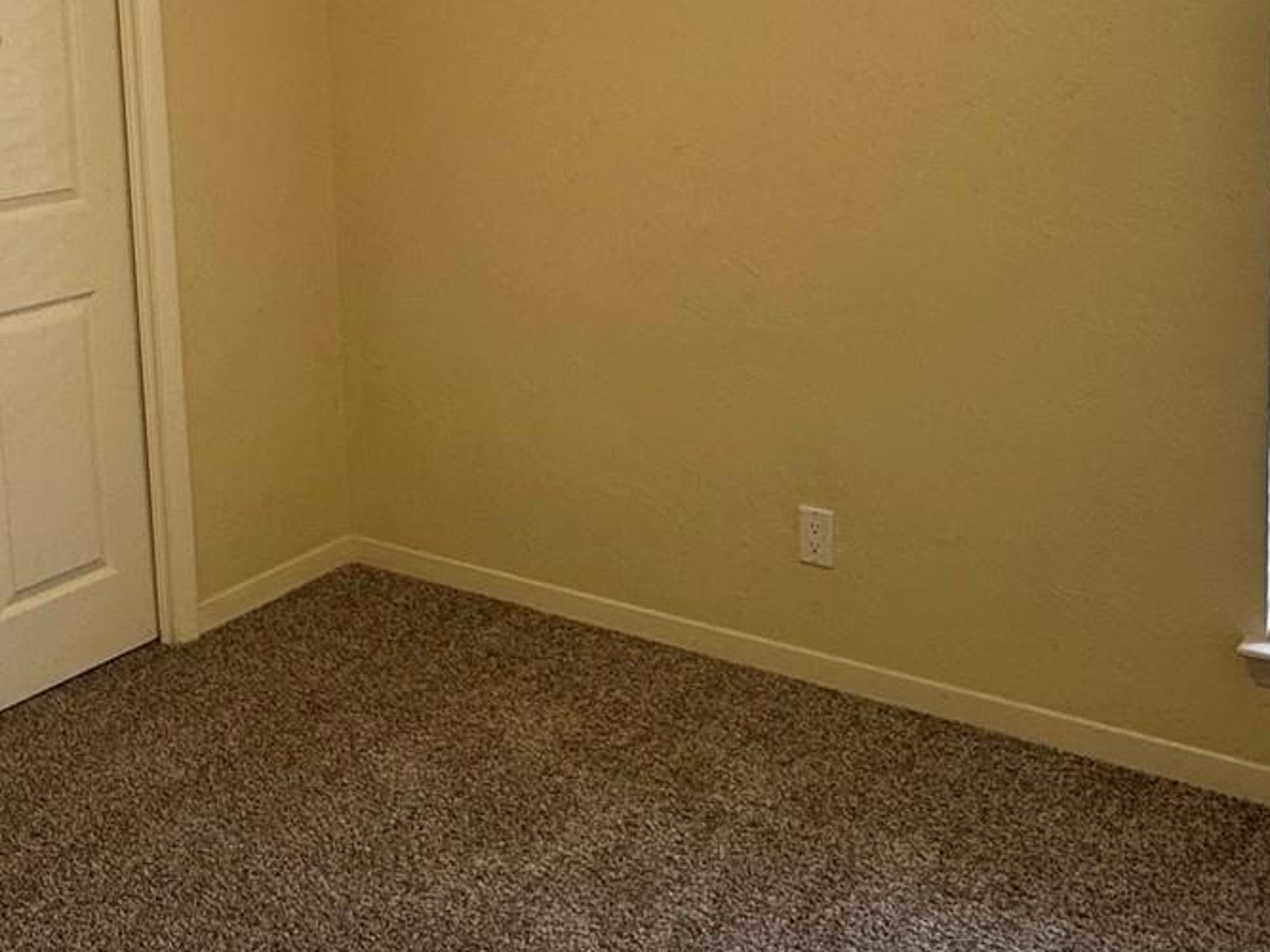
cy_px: 171
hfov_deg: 43.4
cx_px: 457
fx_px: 1577
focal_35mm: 43
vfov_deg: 32.5
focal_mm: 2.22
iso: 80
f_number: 2.2
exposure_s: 1/120
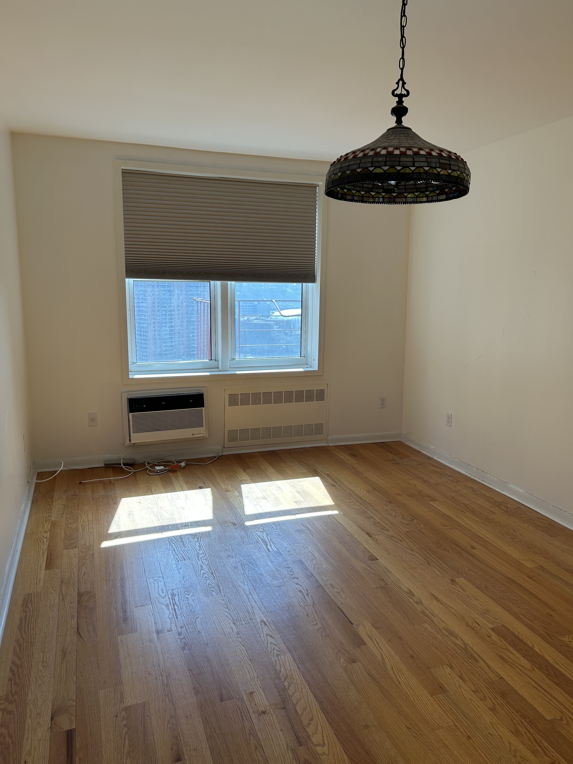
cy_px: 382
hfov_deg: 53.1
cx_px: 286
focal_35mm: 26
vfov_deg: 67.3
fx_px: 574
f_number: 1.5
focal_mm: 5.7
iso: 40
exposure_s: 1/266
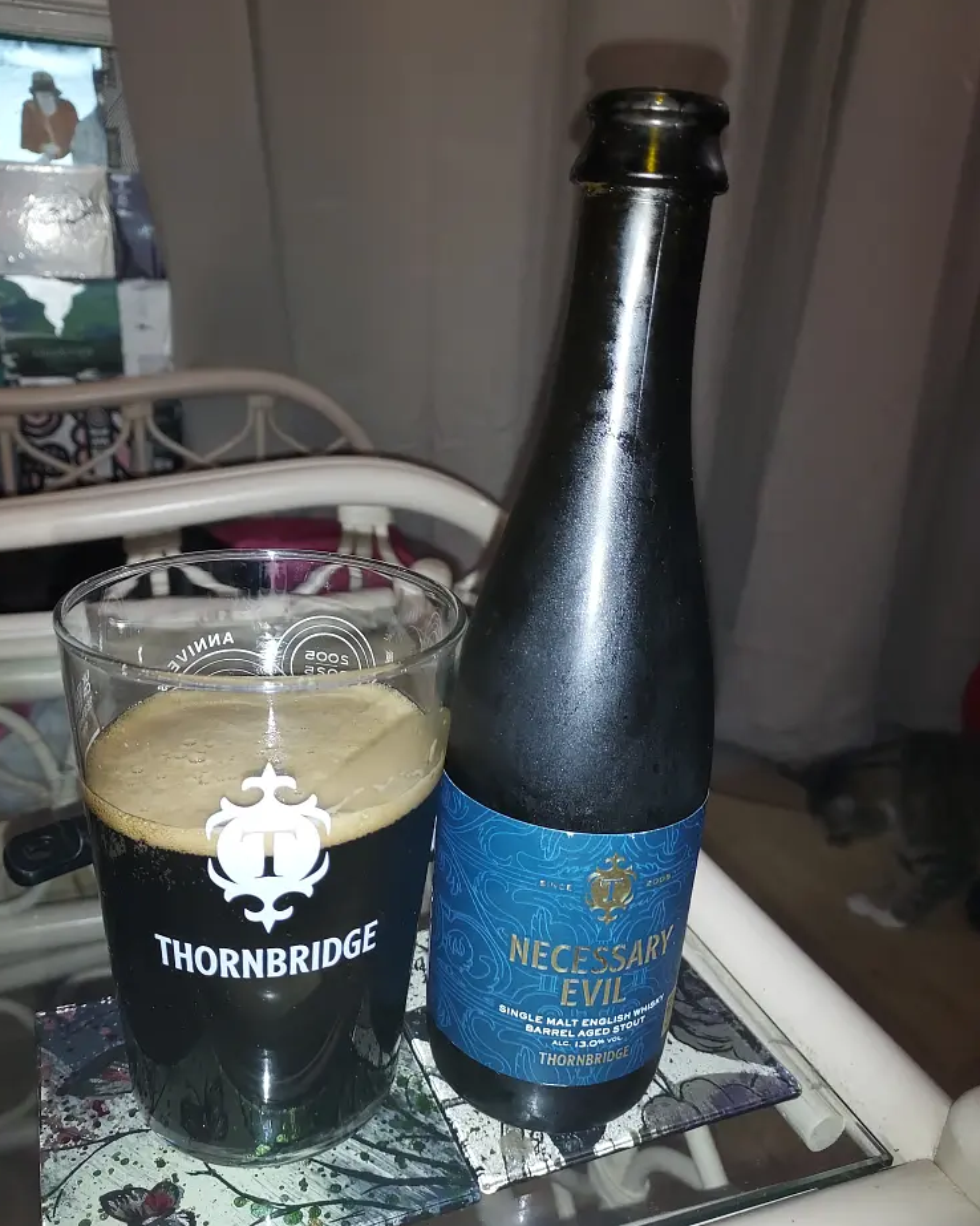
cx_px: 474
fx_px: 943
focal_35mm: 26
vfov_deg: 66.0
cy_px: 648
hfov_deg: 54.9
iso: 200
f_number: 1.8
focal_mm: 4.6
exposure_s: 1/50
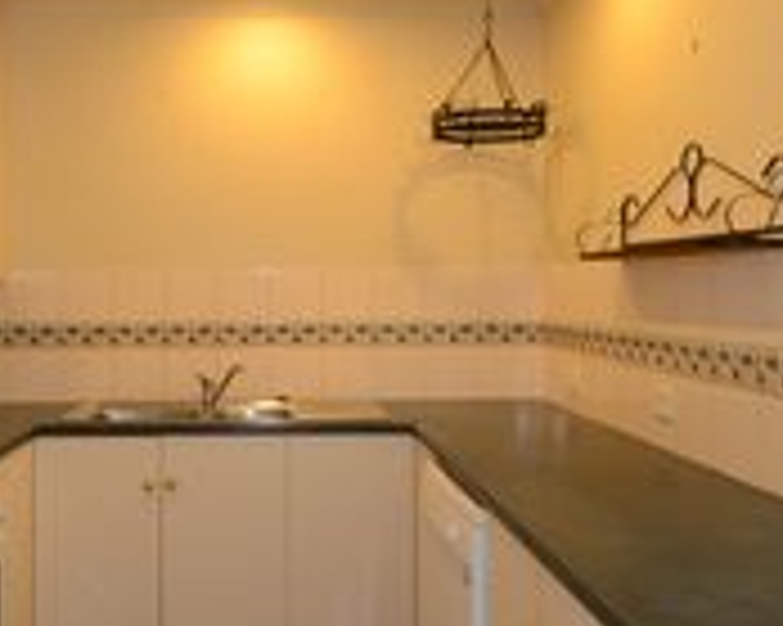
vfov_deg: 39.1
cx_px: 297
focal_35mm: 38
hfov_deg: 47.6
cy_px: 290
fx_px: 880
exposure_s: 1/100
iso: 800
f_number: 4
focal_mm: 10
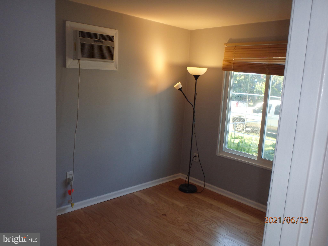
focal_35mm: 28
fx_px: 265
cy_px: 123
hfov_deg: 63.4
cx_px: 164
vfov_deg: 49.7
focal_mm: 5
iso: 200
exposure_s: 1/50
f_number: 3.9
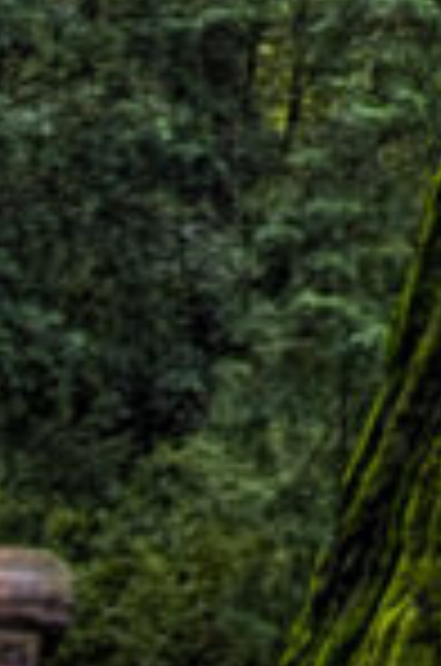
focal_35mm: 282
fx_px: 5206
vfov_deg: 6.9
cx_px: 1246
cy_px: -886
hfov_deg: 4.7
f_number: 5.6
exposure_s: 1/60
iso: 200
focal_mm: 23.75
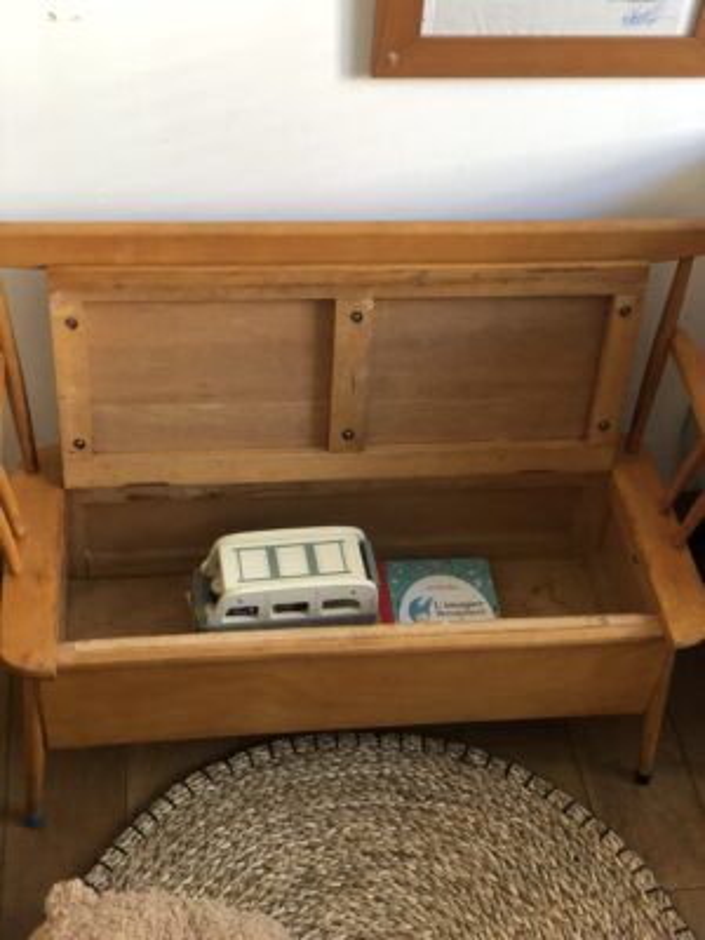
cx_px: 352
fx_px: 1412
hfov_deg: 28.0
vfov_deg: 36.8
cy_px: 470
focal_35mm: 52
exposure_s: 1/20
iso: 160
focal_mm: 6
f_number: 2.4
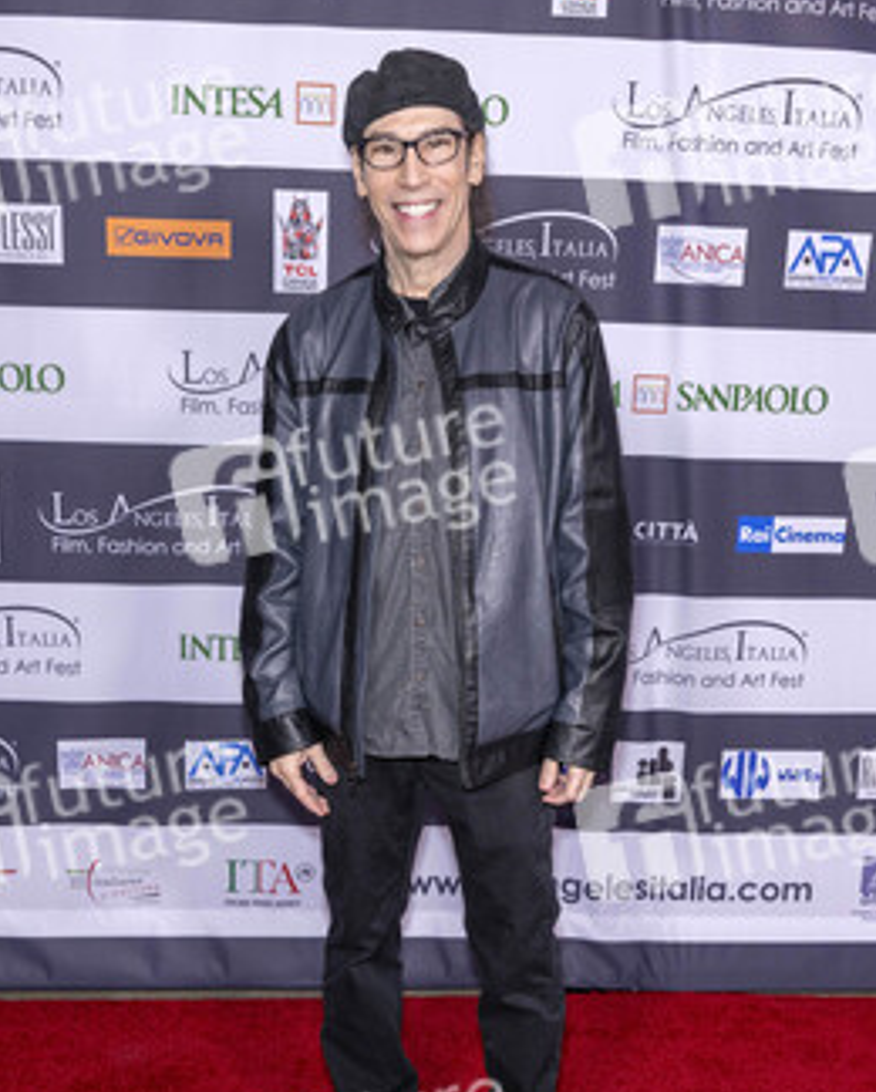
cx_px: 441
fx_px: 1197
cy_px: 654
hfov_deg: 40.2
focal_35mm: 37
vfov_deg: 48.7
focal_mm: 32
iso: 800
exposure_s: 1/200
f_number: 5.6
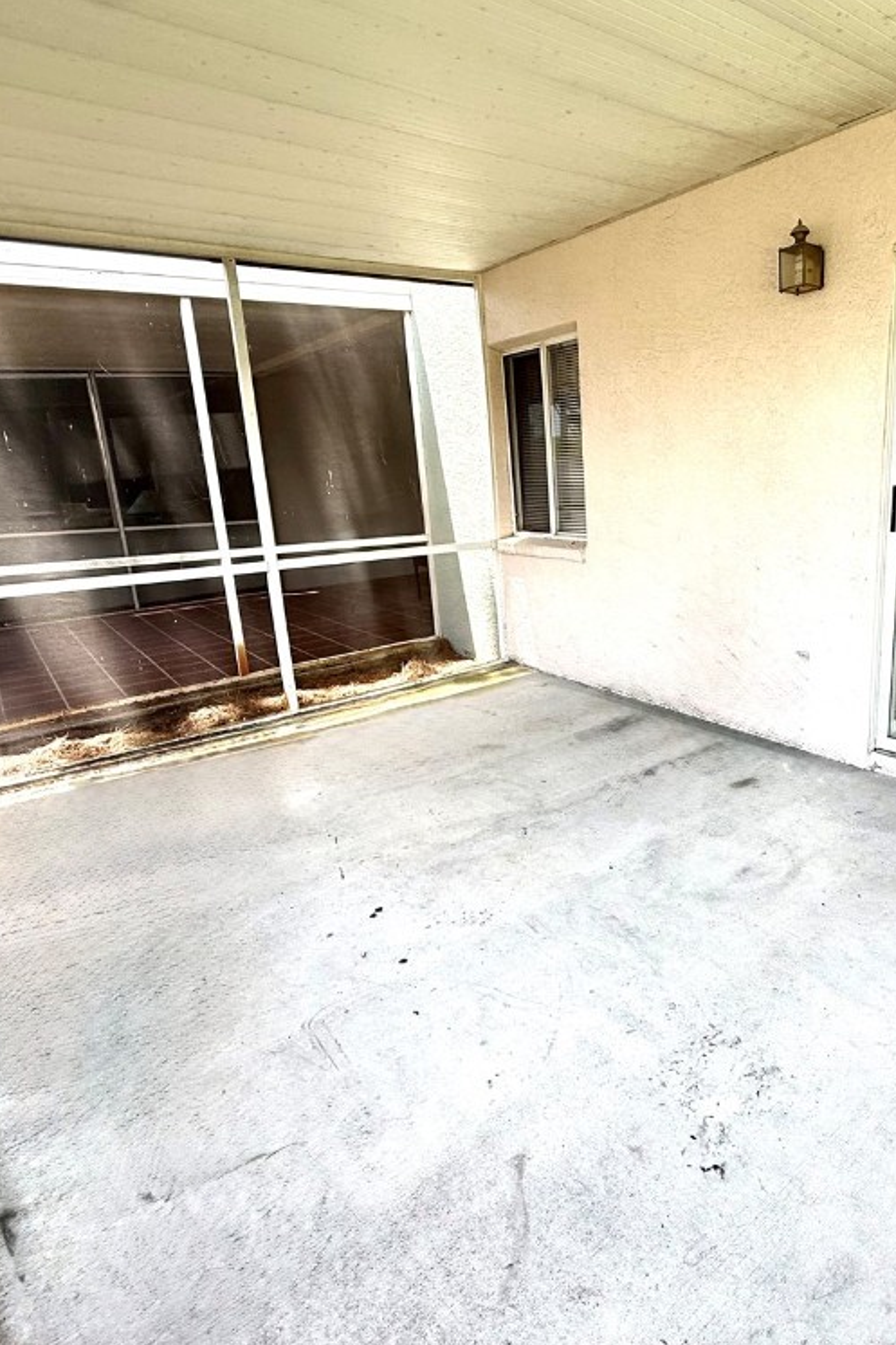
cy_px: 656
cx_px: 647
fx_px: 747
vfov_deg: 84.0
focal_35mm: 20
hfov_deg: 59.3
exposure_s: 1/106
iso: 50
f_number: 2.2
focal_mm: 2.22
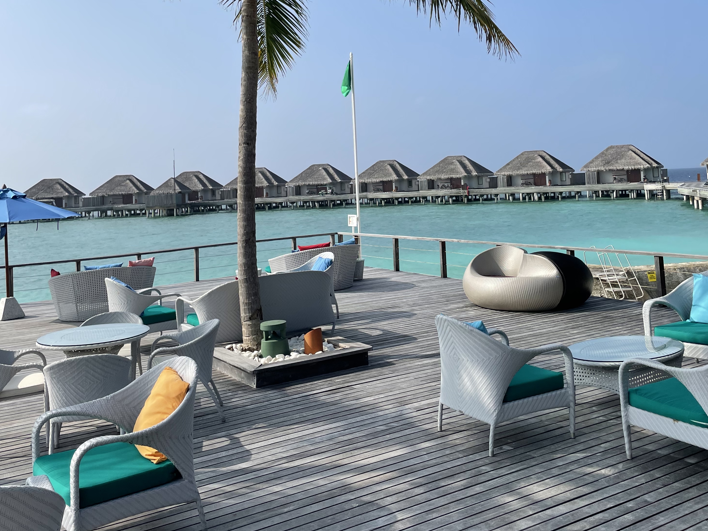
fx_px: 736
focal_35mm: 36
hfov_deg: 51.4
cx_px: 347
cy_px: 143
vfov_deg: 38.8
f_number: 1.6
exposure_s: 1/4831
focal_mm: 4.2
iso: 32
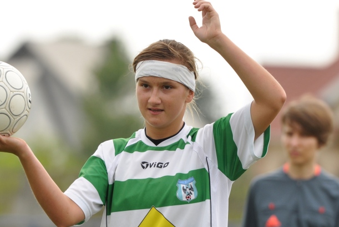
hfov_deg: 5.2
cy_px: 137
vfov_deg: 3.5
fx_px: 3702
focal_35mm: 393
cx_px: 138
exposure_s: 1/800
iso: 200
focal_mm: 200
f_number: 4
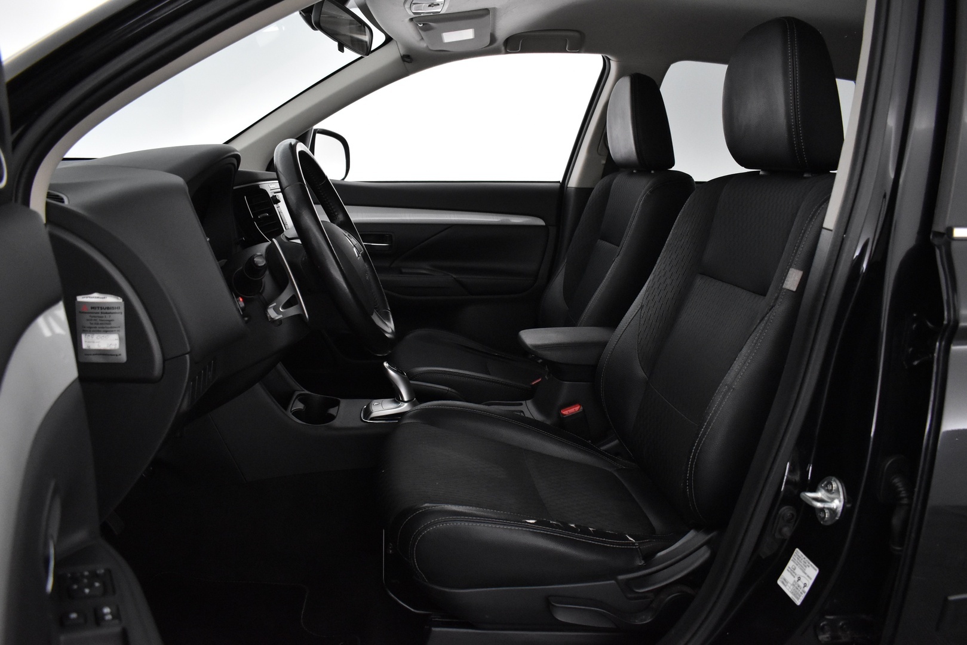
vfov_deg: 47.9
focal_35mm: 27
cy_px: 322
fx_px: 725
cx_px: 484
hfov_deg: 67.4
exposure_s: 1/80
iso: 3200
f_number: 4.5
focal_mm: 18
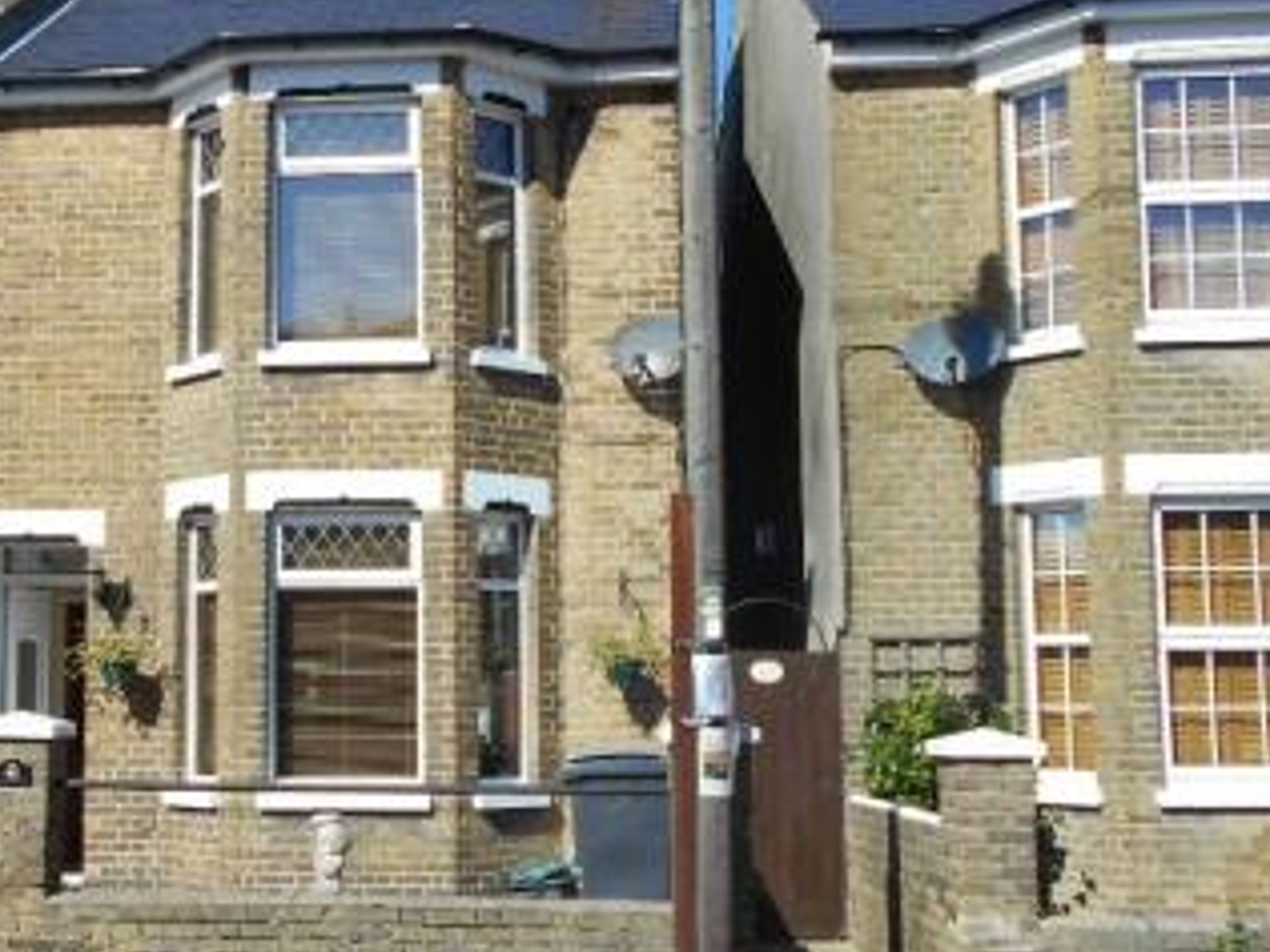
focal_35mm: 48
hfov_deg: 38.6
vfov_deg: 30.3
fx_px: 1761
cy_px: 492
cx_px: 307
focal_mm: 4.6
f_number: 3.2
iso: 80
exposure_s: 1/1250
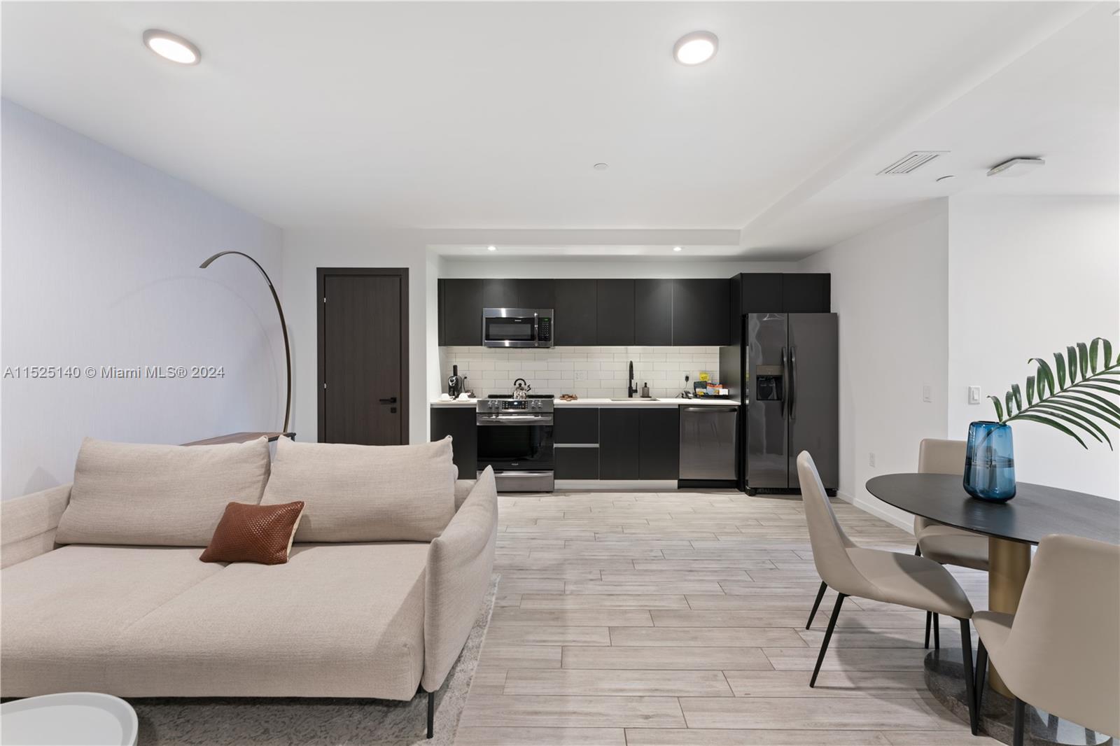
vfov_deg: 81.2
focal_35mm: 14
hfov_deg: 104.3
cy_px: 373
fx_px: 435
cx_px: 560
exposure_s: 4
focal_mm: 14
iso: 200
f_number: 8
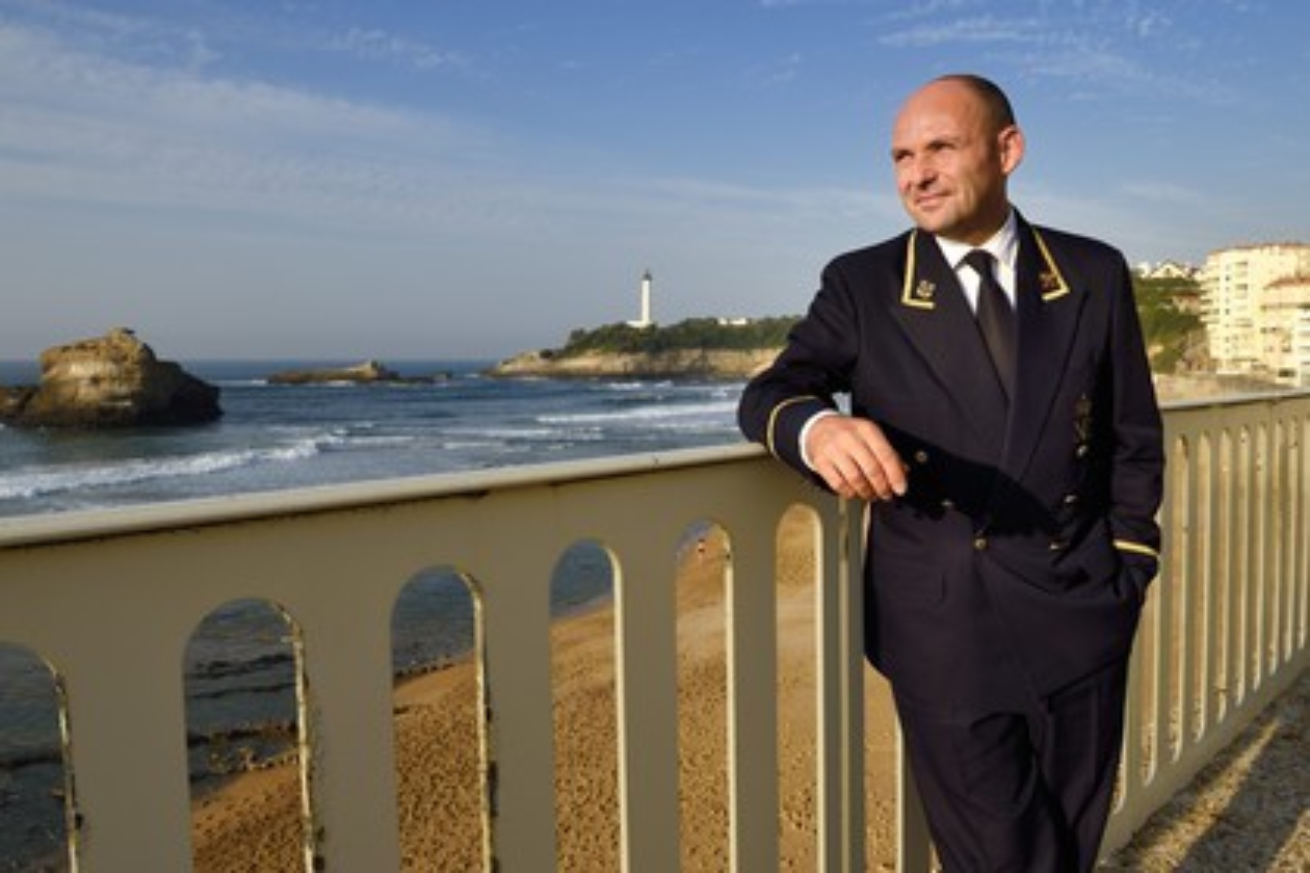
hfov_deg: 73.7
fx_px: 873
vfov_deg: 53.1
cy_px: 436
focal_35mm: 24
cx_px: 655
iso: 200
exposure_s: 1/125
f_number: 13
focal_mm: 24
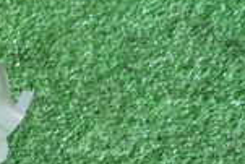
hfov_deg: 16.1
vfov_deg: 12.9
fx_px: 702
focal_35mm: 103
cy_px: 211
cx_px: -221
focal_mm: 4.5
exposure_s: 1/60
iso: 200
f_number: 2
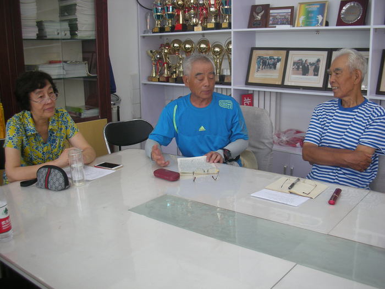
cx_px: 192
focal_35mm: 35
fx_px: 389
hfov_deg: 52.6
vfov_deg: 40.7
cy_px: 144
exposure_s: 1/34
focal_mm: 5.8
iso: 59
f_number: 2.8
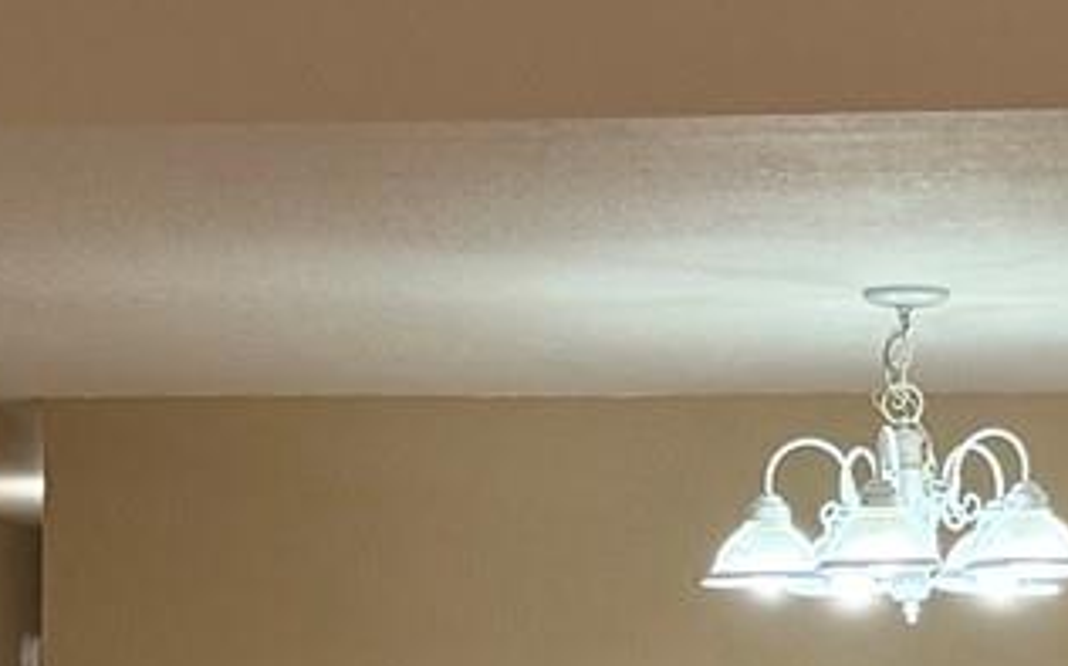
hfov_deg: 12.7
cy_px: 903
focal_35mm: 165
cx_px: 544
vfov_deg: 7.8
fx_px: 4799
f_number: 1.78
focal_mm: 6.76
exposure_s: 1/120
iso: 250
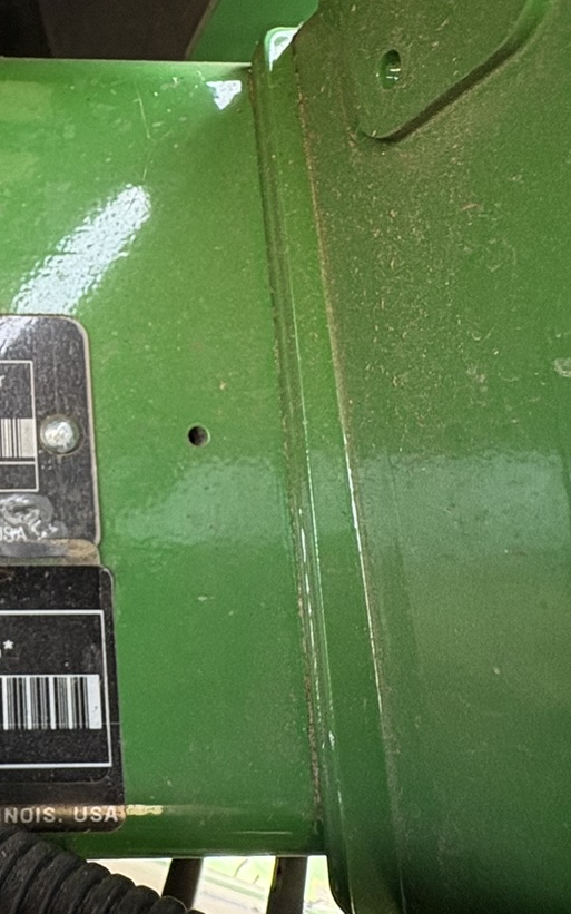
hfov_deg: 29.2
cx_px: -132
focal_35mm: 37
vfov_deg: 52.6
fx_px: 921
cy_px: 395
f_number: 2.2
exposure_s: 1/99
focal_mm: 2.22
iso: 160
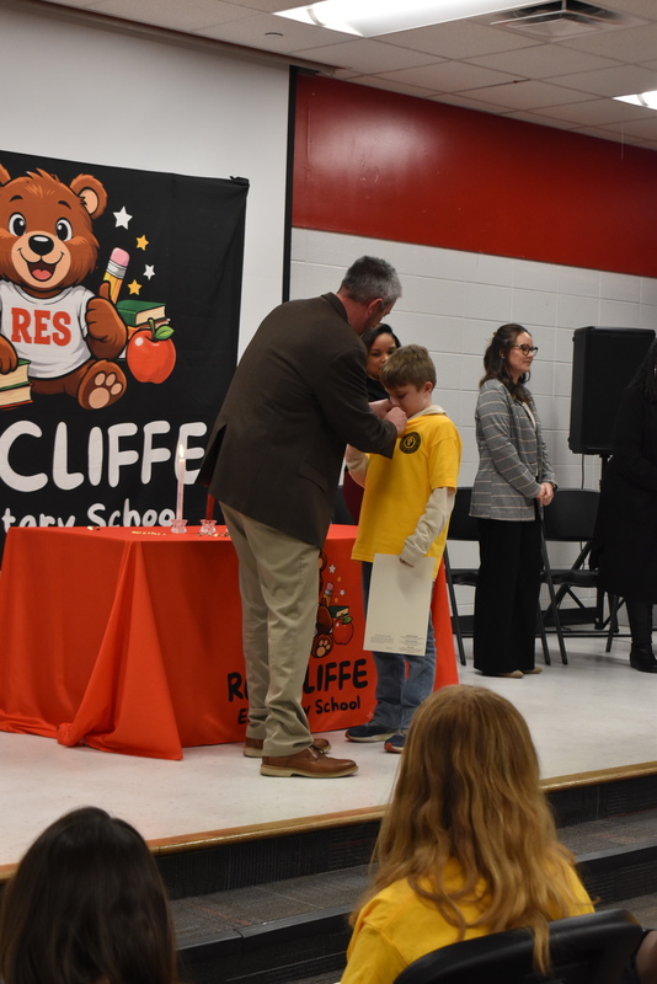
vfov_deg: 31.9
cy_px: 492
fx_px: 1723
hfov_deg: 21.6
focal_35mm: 63
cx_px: 328
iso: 1600
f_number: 7.1
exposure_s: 1/60
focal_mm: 42
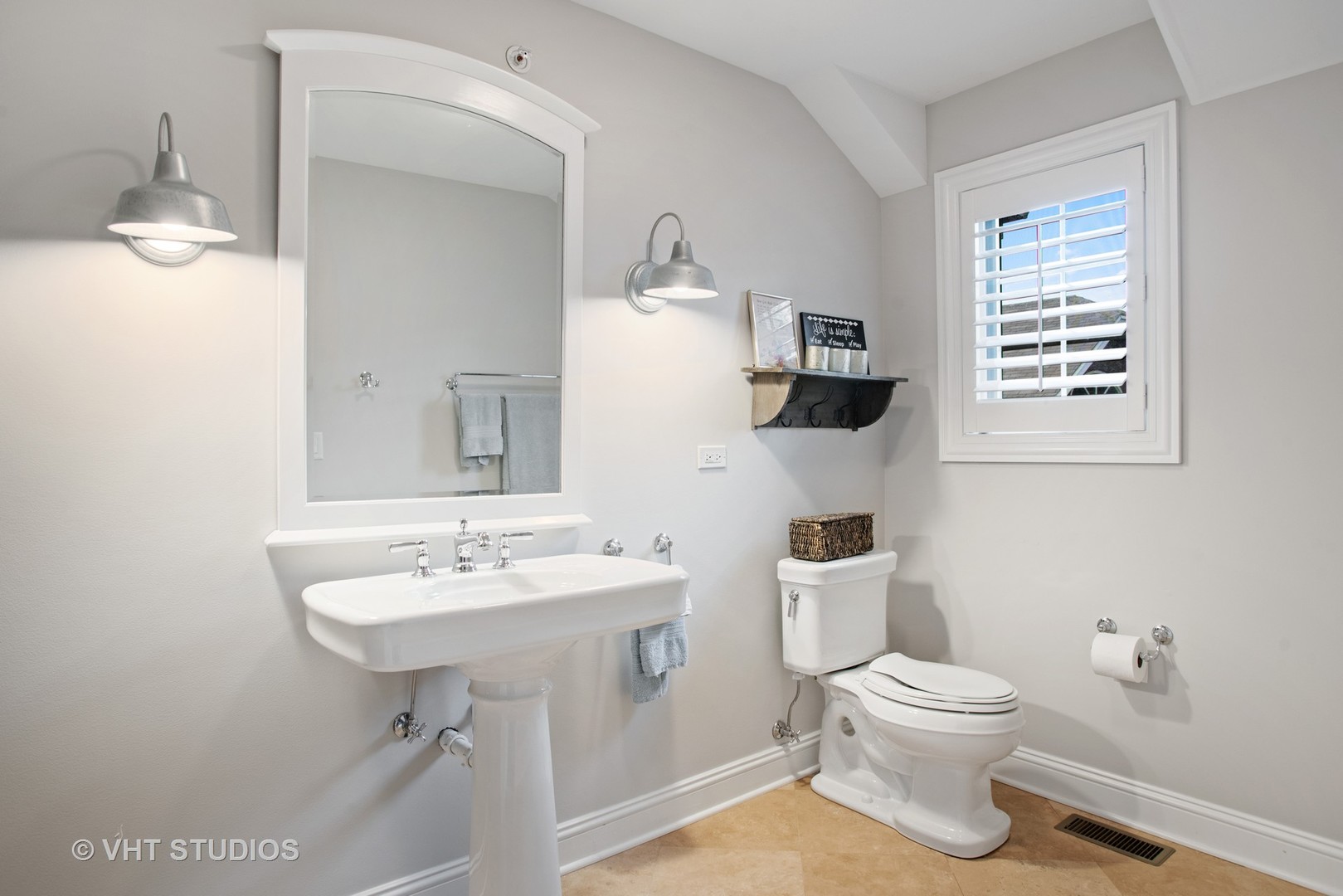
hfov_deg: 84.0
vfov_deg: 62.0
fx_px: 746
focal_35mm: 20
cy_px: 448
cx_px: 672
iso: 800
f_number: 8
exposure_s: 1/2
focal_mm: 20
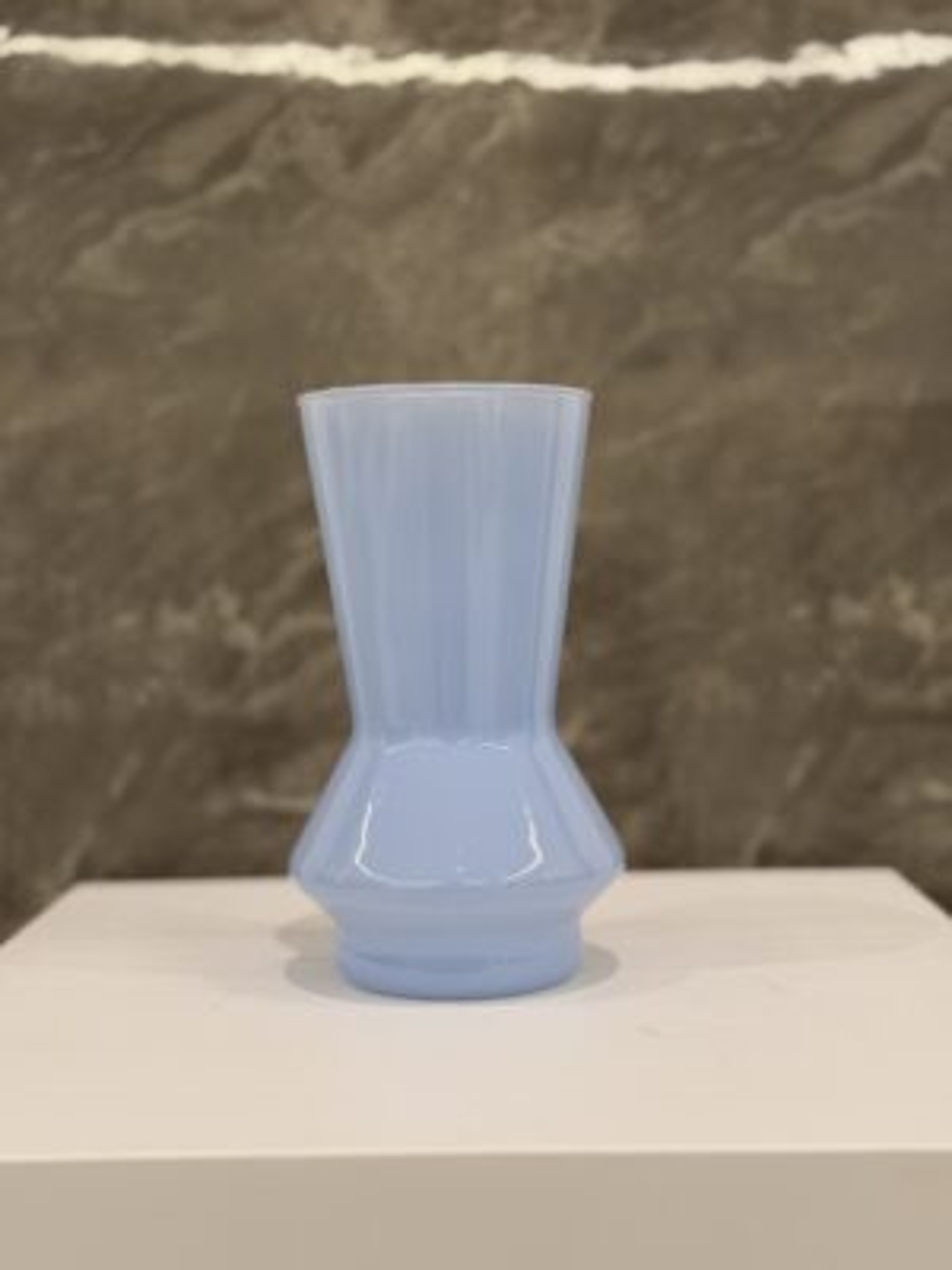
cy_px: 635
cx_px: 476
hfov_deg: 30.3
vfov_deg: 39.7
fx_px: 1760
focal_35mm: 48
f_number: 1.78
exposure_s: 1/50
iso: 100
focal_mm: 6.76
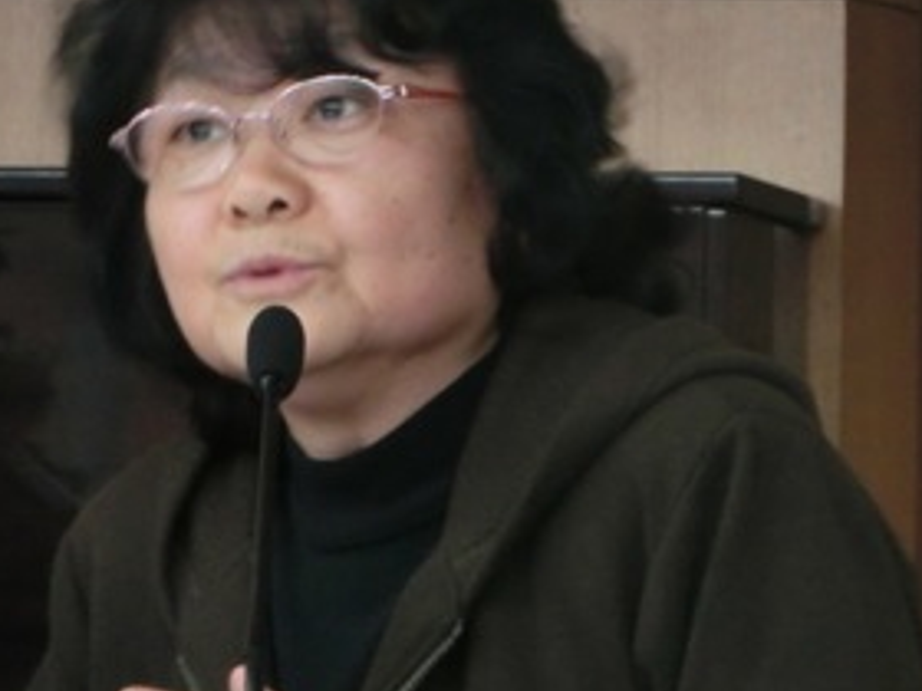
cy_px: 247
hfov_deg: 4.5
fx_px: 11640
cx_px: 10
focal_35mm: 437
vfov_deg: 3.4
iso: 800
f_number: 5.9
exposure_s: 1/6
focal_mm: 34
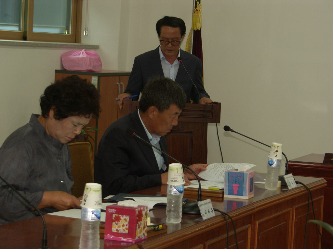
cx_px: 166
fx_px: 1299
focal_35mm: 135
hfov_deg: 14.6
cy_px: 124
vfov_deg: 11.0
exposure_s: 1/100
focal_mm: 34.8
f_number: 3.5
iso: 100
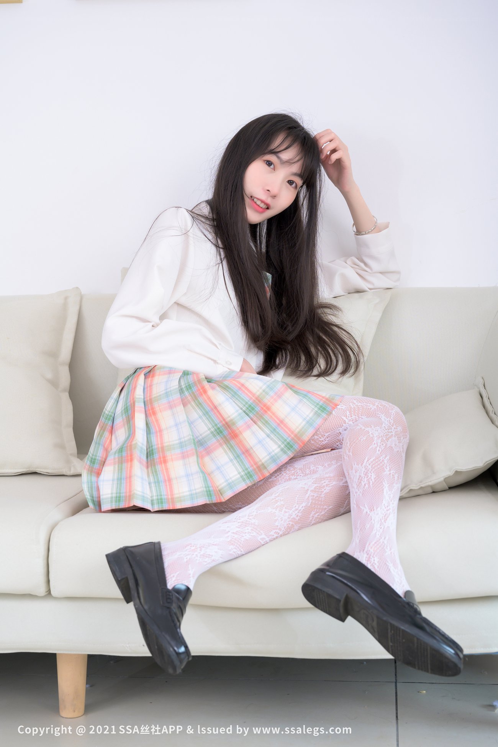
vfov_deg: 37.5
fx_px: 1100
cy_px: 374
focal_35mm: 53
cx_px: 249
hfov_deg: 25.5
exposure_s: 1/160
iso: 320
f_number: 6.3
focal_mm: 53
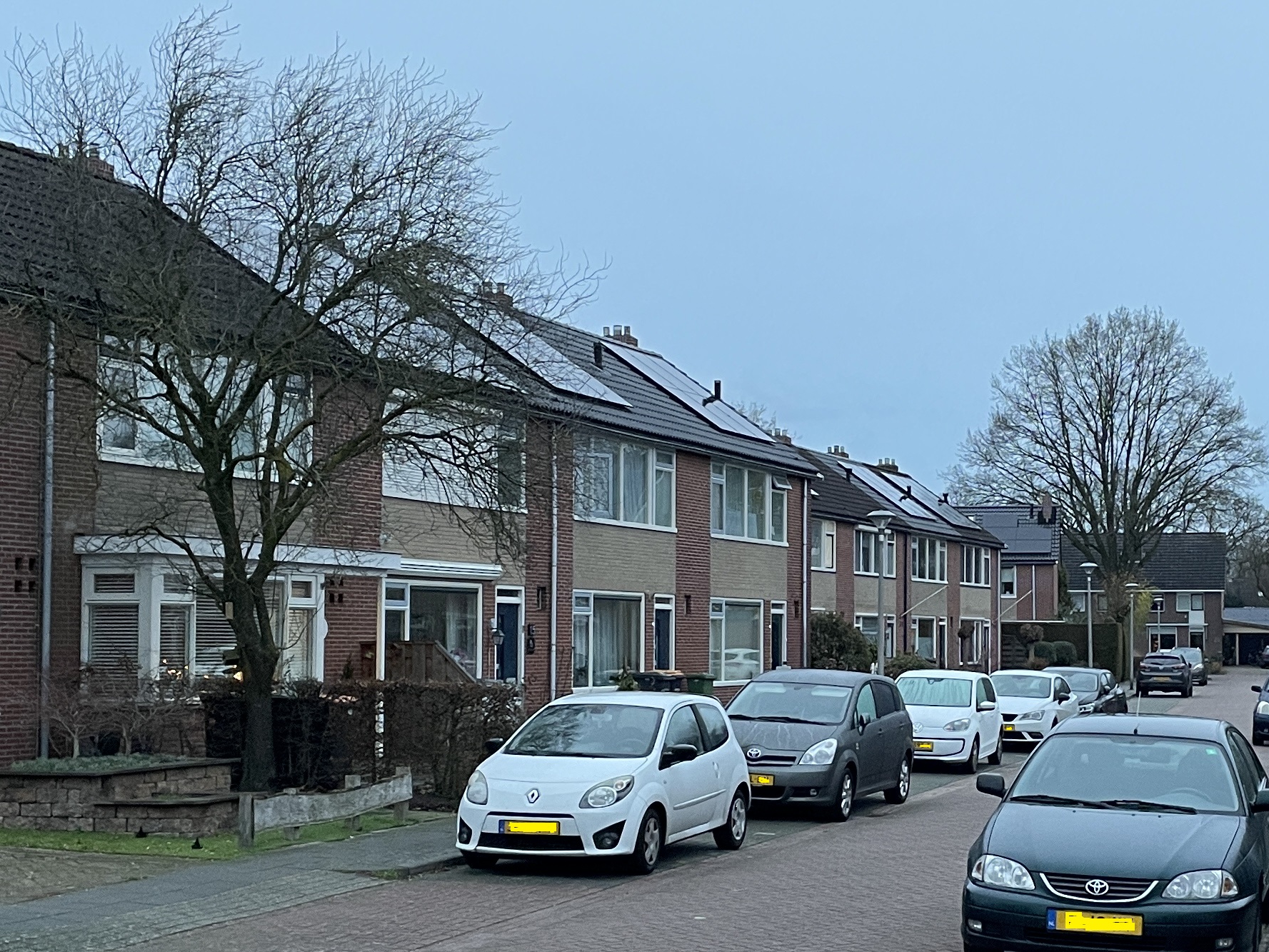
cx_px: 913
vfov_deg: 24.7
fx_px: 2163
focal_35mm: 59
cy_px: 600
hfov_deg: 32.2
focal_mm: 4.2
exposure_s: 1/94
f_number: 1.6
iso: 125
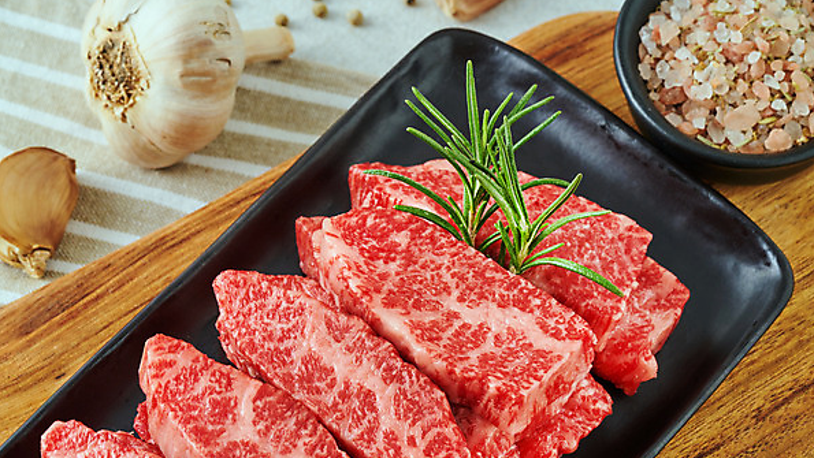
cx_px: 408
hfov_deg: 22.4
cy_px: 265
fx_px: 2051
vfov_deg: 12.7
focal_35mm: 95
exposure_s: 1/125
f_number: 16
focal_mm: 90
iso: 200
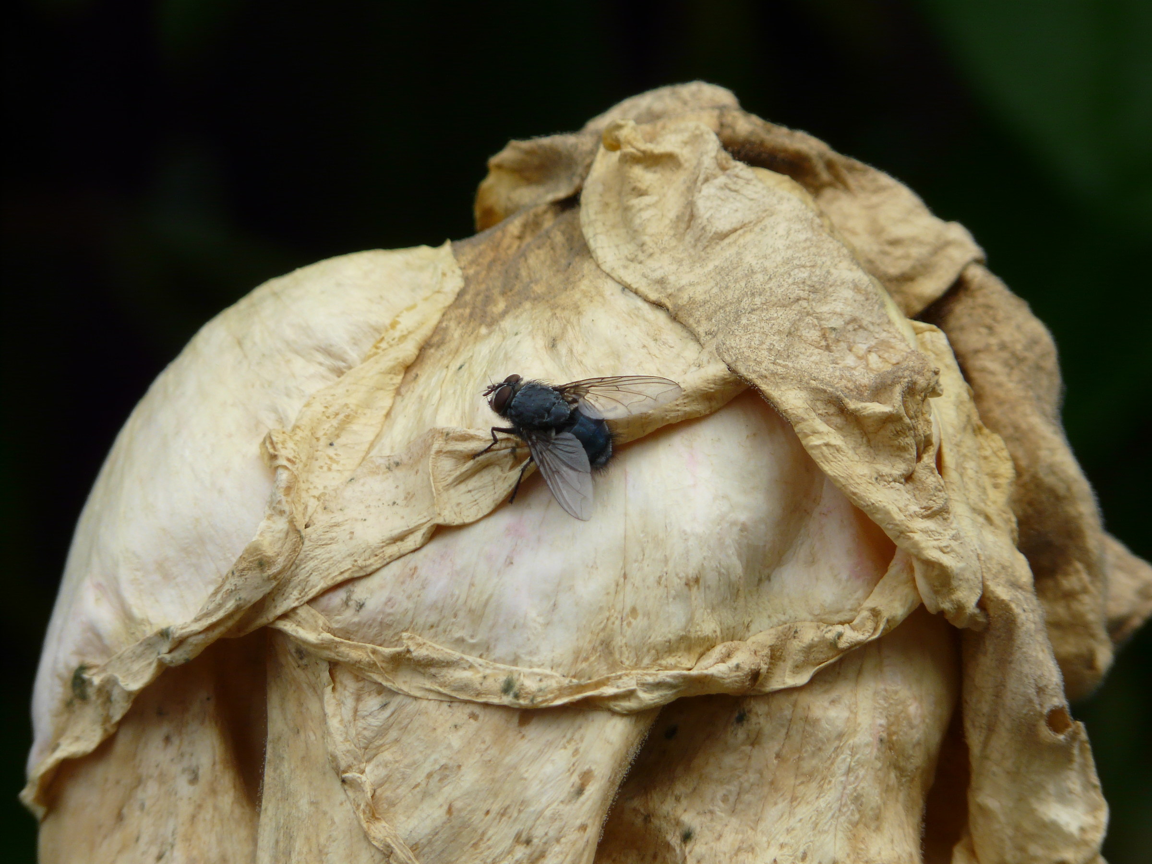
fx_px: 16773
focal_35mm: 504
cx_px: 576
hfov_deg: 3.9
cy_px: 432
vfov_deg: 3.0
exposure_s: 1/400
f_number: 5.6
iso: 100
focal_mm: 82.8
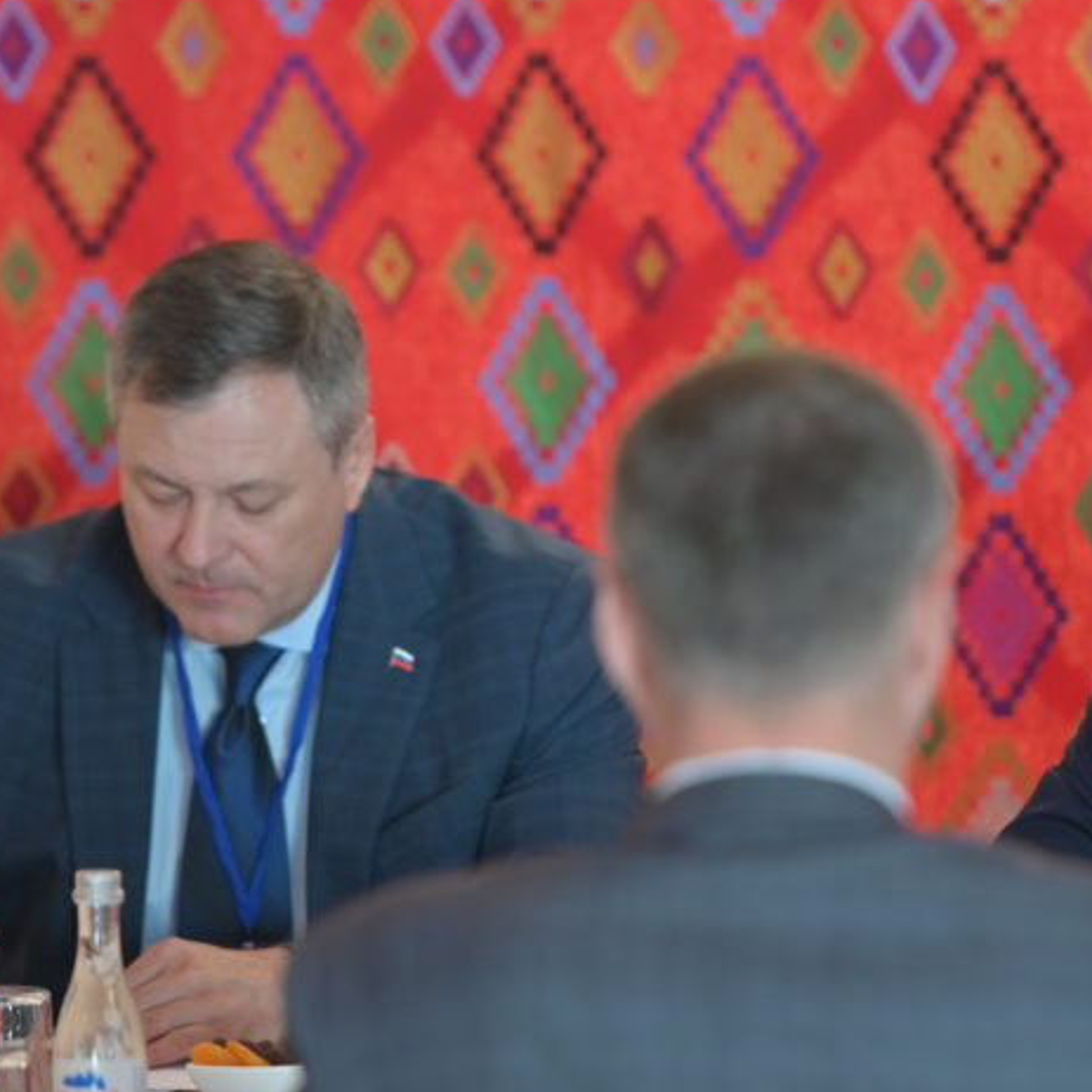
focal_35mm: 329
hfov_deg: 5.3
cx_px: 835
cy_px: 657
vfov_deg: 5.3
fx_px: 11742
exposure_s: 1/250
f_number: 2.8
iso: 500
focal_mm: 175
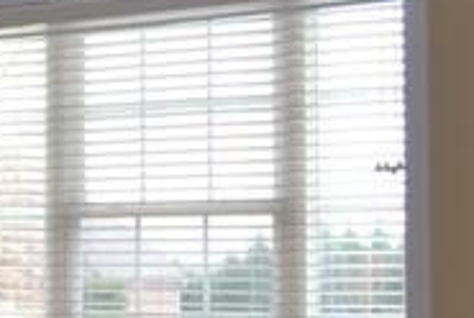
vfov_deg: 12.0
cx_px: -120
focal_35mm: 114
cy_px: 222
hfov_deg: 17.0
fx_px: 1503
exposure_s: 1/60
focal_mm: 22
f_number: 4
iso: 450
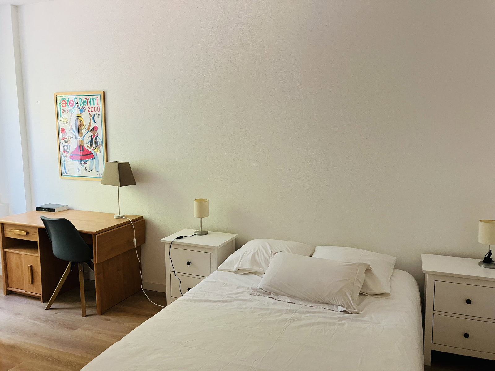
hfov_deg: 63.4
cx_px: 248
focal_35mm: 28
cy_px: 186
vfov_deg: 49.7
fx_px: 400
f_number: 1.8
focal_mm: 3.99
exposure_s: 1/60
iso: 160
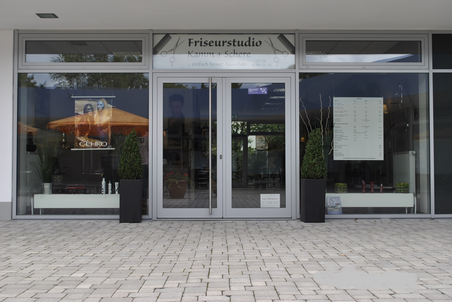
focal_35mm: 48
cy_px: 151
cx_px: 226
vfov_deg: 28.2
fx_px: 603
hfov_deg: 41.1
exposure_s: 1/160
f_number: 6.3
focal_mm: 32
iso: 100
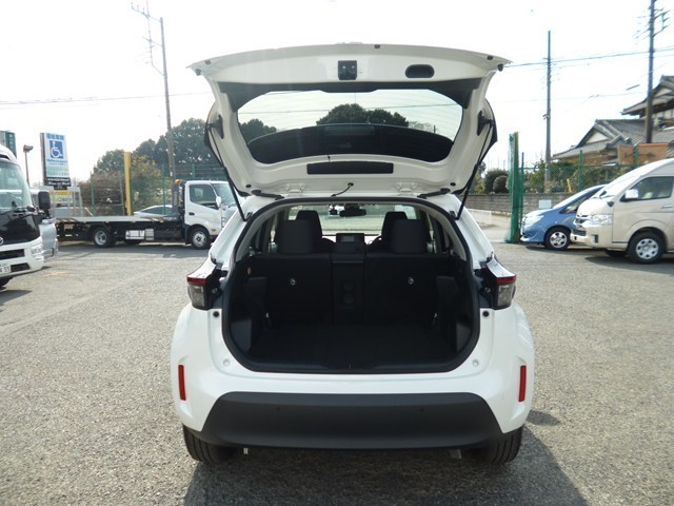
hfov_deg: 71.6
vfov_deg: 56.8
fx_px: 467
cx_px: 337
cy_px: 253
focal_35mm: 24
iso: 100
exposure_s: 1/800
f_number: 2.8
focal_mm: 4.3
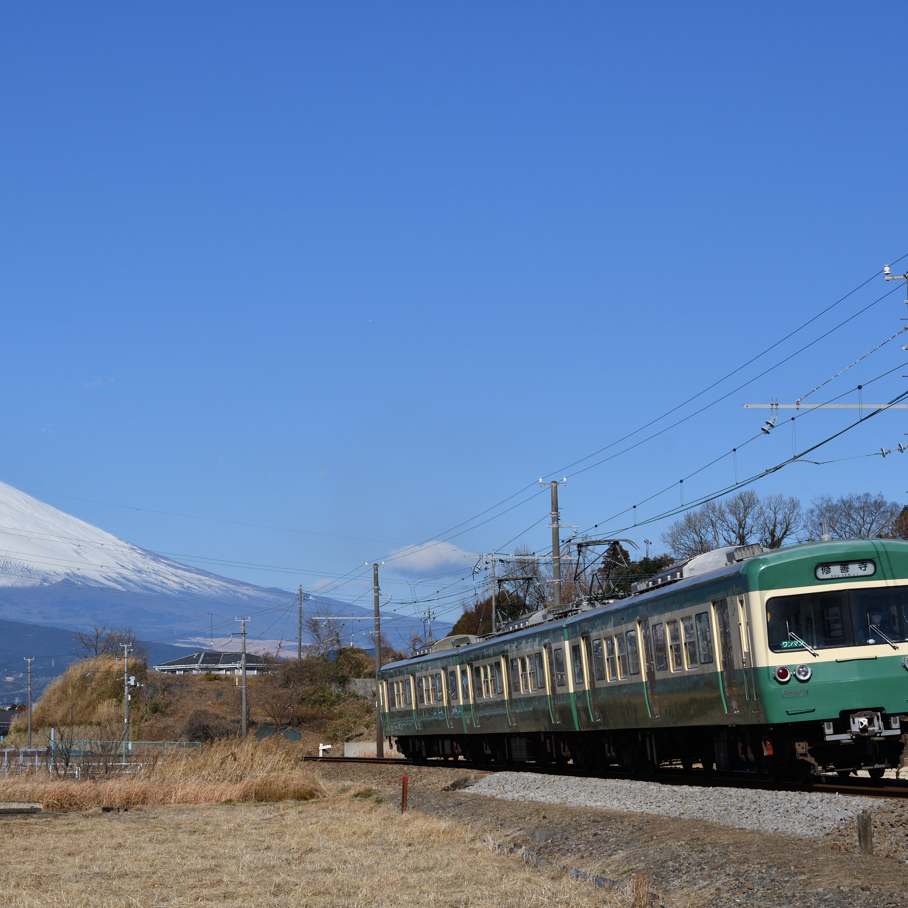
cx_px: 343
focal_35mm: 96
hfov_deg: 18.1
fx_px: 2849
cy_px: 456
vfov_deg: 18.1
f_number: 11
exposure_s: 1/1000
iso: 250
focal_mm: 50
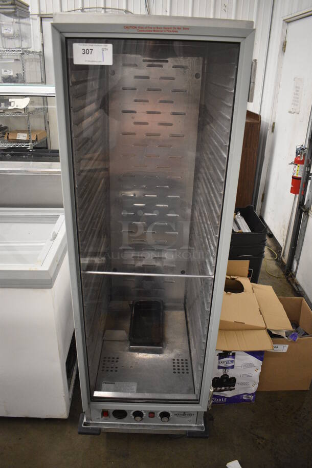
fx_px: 350
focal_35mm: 27
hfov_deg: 48.0
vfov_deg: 67.3
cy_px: 234
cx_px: 156
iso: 2000
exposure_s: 1/125
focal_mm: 18
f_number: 3.5
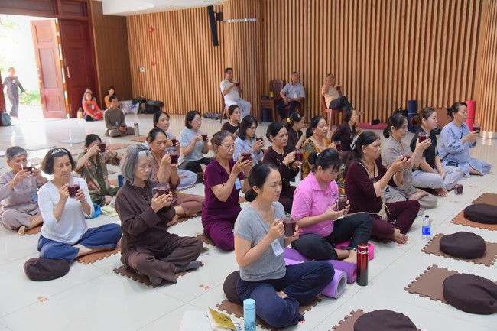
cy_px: 166
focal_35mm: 35
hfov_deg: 54.4
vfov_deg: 37.8
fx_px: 483
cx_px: 248
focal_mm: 35
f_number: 5
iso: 1250
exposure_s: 1/100
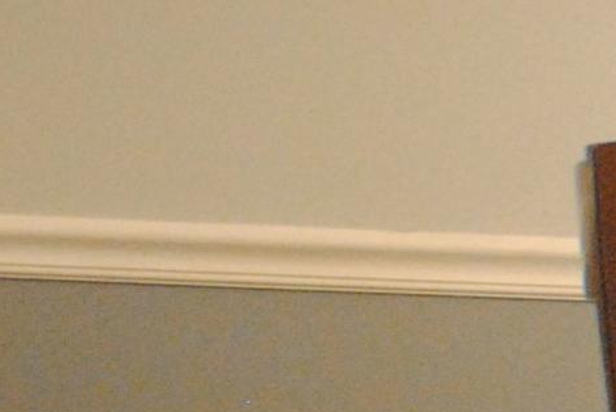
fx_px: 4934
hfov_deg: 6.8
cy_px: 352
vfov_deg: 4.8
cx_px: 1484
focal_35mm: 288
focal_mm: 30
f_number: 4.5
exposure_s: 1/30
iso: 1600
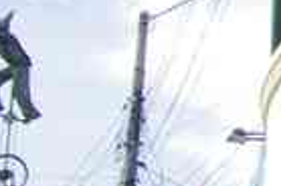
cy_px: -307
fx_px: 2414
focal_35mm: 310
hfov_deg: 6.0
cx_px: 955
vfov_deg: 4.3
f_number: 10
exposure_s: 1/60
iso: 200
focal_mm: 29.4
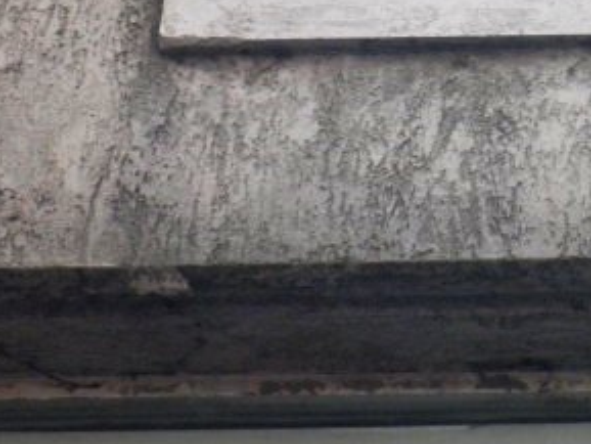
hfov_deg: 9.9
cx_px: 479
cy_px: 20
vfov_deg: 7.4
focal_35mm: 199
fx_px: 3399
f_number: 16.2
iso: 400
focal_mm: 16
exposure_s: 1/125
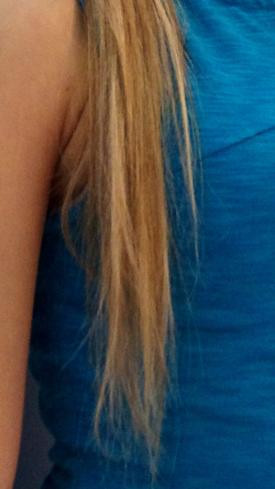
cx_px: 186
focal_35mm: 433
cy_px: -151
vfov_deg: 5.0
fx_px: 5612
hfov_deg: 2.8
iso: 1600
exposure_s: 1/125
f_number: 5.6
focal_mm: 80
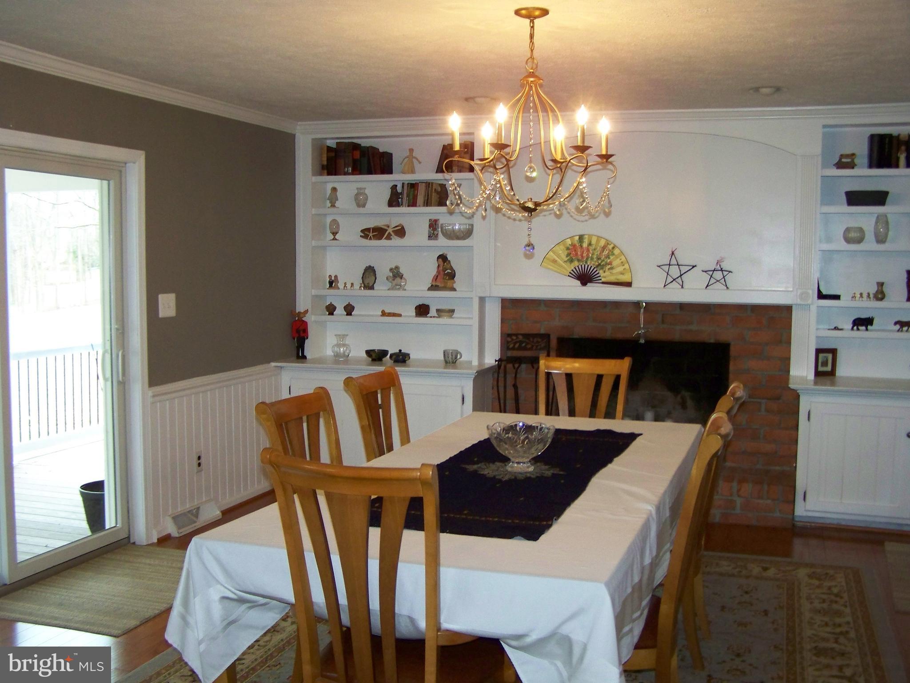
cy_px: 342
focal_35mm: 38
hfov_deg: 49.0
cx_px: 455
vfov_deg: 37.7
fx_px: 999
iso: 200
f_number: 2.8
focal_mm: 6.3
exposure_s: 1/30
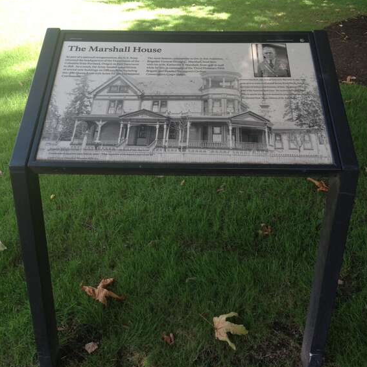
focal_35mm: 42
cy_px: 168
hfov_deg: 40.0
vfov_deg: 40.0
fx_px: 504
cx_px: 185
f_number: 2.4
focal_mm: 4.28
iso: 50
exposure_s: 1/130
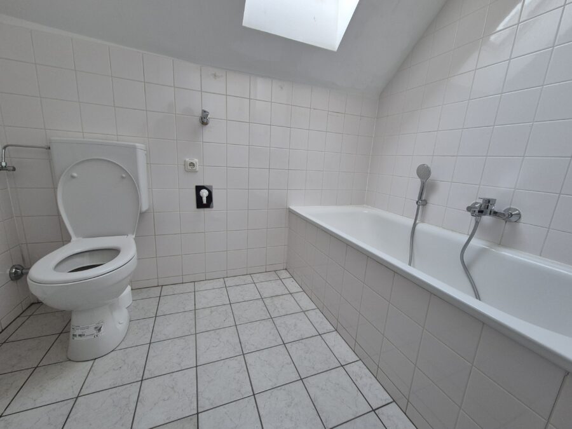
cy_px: 214
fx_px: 215
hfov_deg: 106.2
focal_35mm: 13
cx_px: 286
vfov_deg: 89.9
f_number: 2.2
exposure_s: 1/50
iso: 160
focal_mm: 2.2
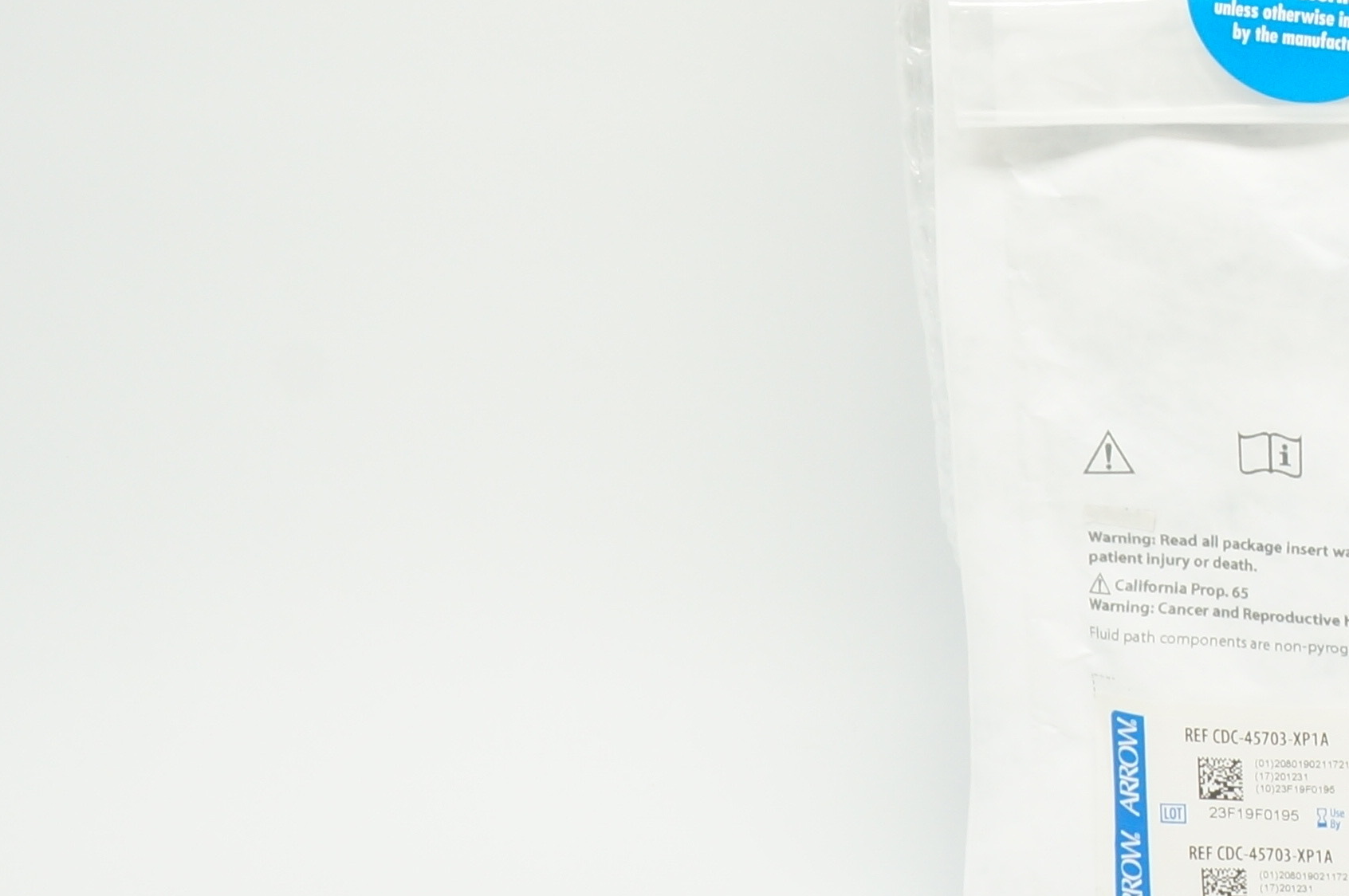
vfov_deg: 14.5
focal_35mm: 91
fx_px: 3423
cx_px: 1695
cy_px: -154
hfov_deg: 20.6
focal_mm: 21
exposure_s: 1/15
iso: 400
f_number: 11
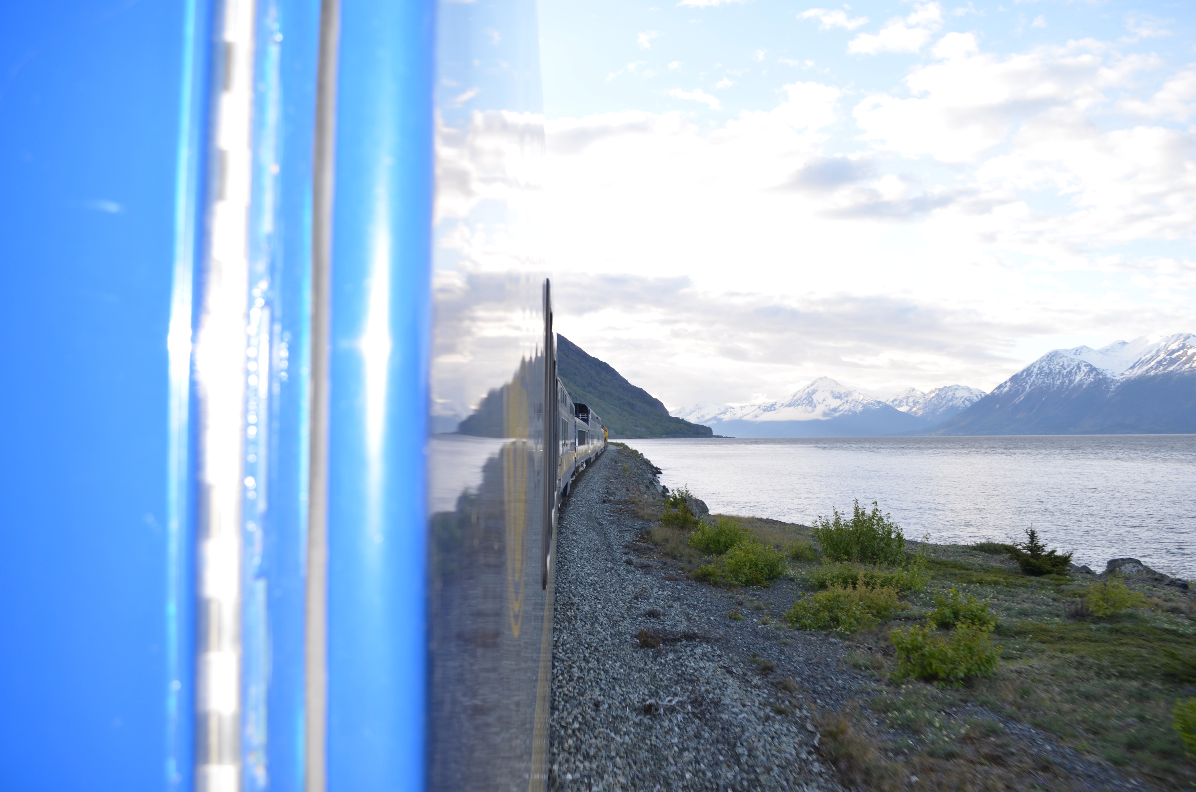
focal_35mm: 27
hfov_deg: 67.5
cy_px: 396
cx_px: 598
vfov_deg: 47.7
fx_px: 895
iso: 100
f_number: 5
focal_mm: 18
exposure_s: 1/200
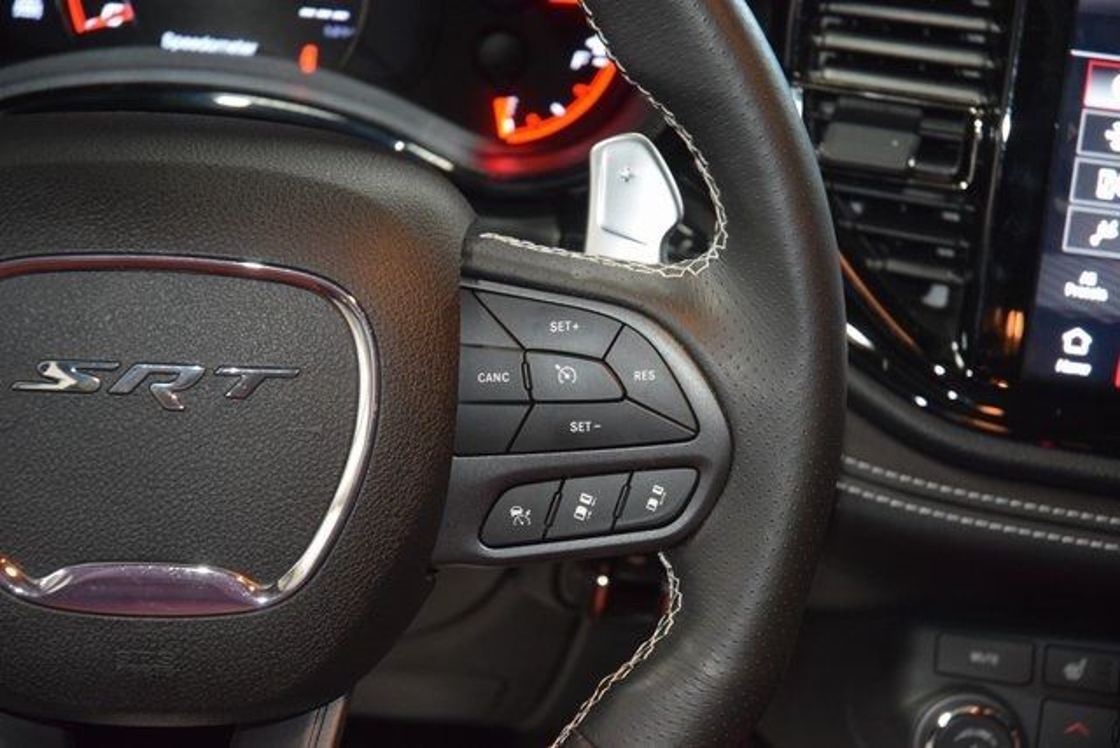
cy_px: 374
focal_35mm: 105
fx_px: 3267
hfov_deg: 19.5
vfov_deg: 13.0
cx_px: 560
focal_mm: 70
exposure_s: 1/30
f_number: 4.5
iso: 2200
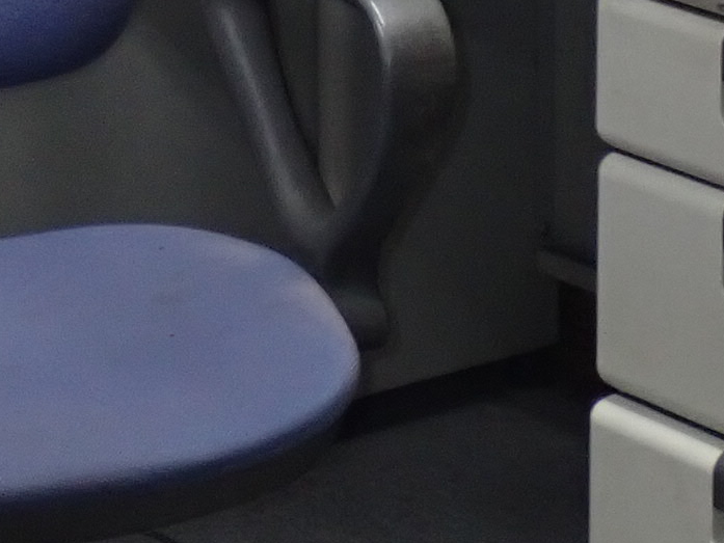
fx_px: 4226
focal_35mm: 202
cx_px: 91
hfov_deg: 9.8
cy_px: -574
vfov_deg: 7.1
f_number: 2.9
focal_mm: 7.84
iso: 250
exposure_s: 1/40
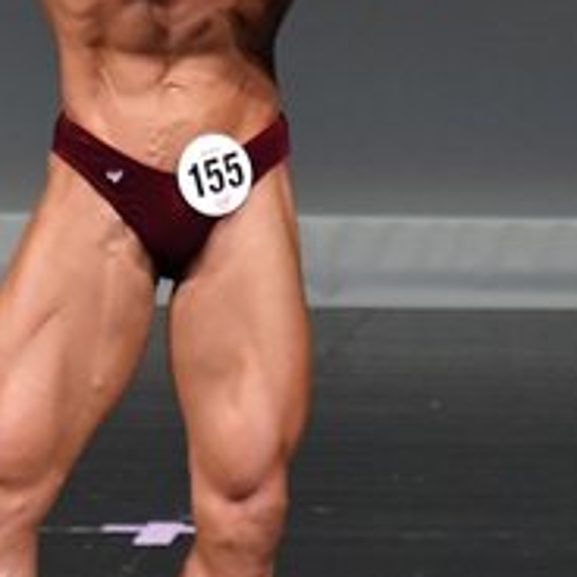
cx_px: 259
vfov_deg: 1.4
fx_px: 23290
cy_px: 229
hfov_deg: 1.4
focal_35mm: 1235
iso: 4000
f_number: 5.6
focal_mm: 230
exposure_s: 1/400
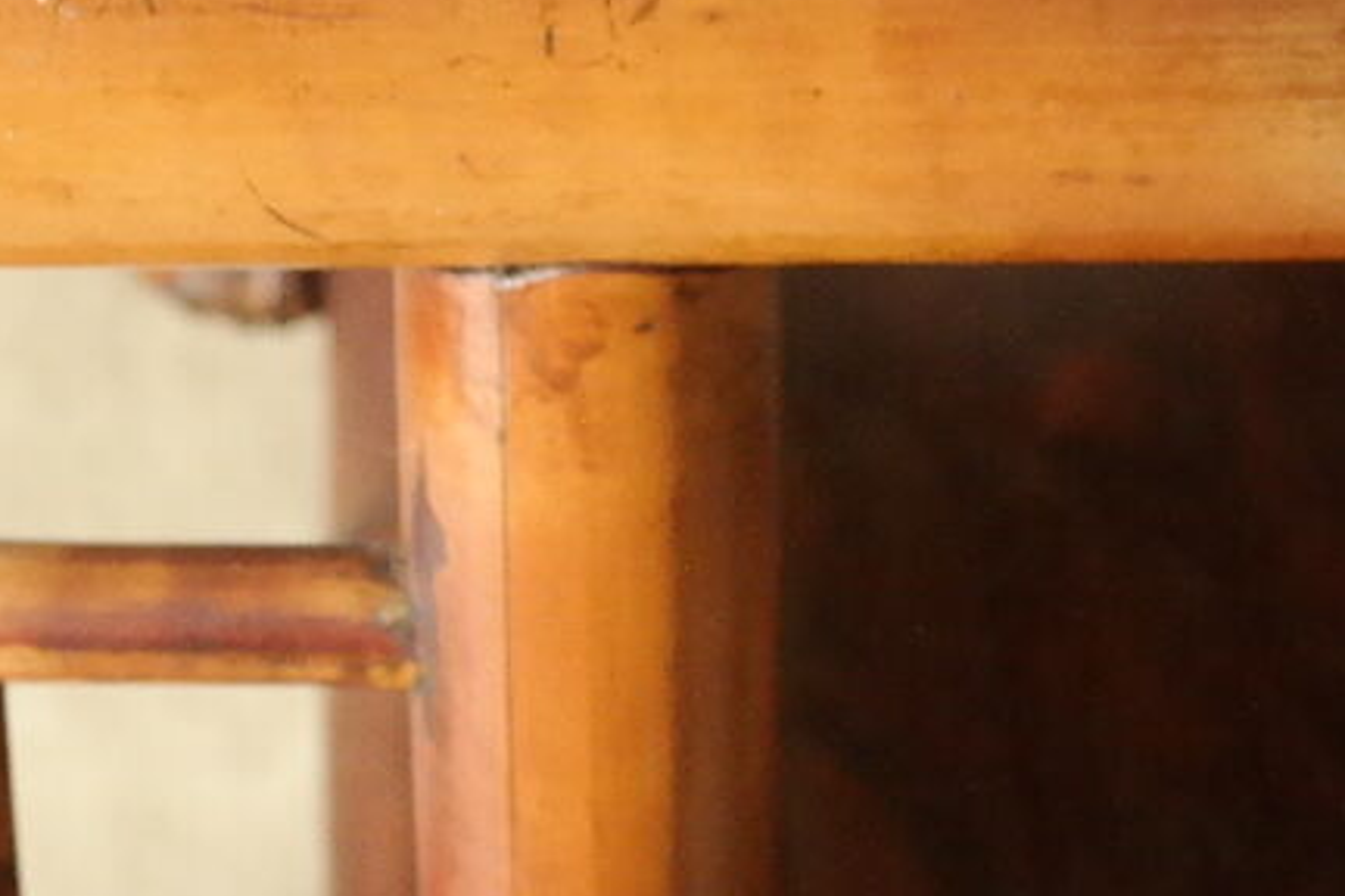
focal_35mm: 120
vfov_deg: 10.7
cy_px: -747
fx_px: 4483
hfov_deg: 17.0
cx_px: 336
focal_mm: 20
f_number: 5.6
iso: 1600
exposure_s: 1/50
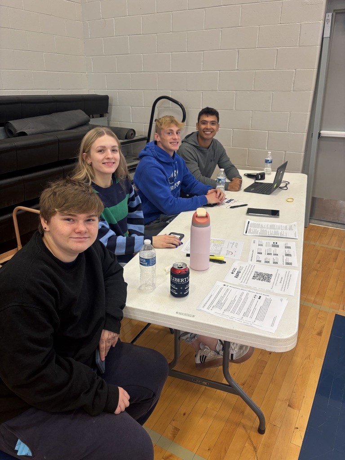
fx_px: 346
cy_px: 230
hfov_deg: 53.1
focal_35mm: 26
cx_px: 172
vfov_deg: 67.3
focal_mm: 5.96
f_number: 1.6
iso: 80
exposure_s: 1/60
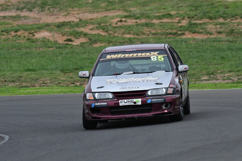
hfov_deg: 3.1
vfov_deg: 2.0
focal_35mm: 675
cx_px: 121
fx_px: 4539
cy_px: 80
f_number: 10
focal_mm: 450
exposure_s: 1/640
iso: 2500
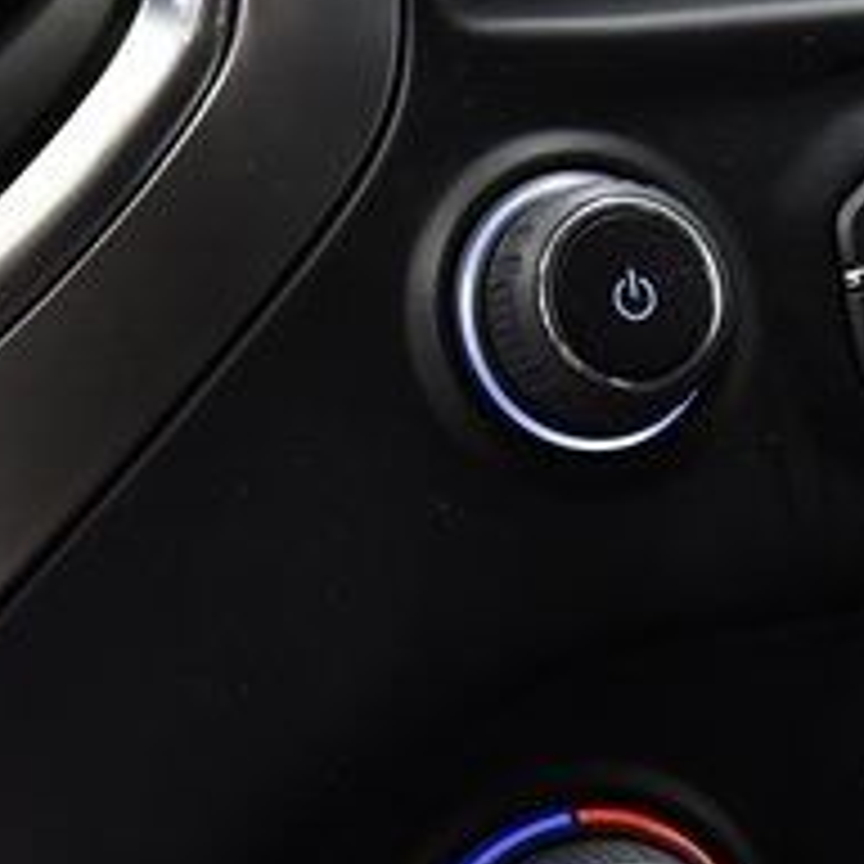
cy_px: 135
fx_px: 5648
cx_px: 320
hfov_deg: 8.7
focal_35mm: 200
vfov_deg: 8.7
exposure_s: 1/20
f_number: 4
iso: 1600
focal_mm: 44
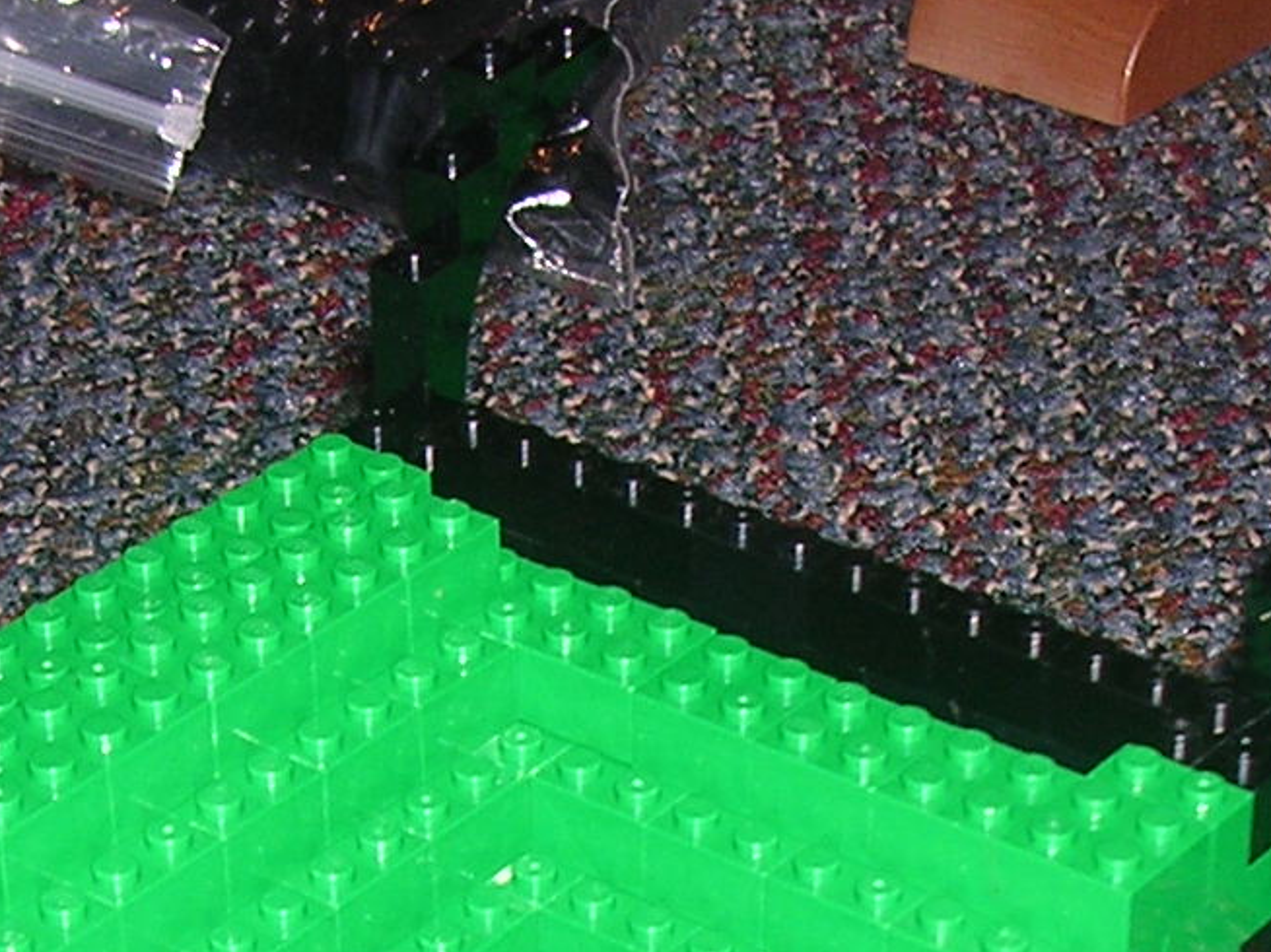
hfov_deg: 16.5
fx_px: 4368
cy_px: 1424
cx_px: 398
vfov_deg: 11.9
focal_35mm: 119
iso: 100
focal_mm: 5.8
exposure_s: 1/60.1
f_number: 2.8
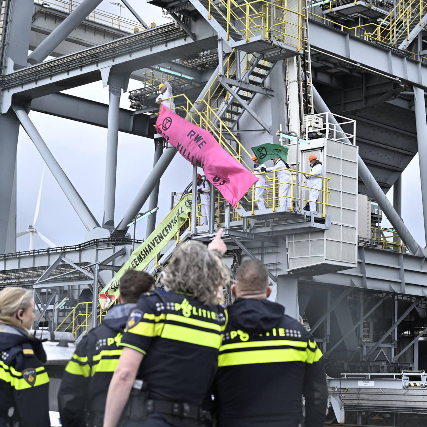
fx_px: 1047
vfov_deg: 23.1
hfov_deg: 23.0
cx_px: 264
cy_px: 212
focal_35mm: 75
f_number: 4
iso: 280
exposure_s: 1/1250
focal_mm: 58
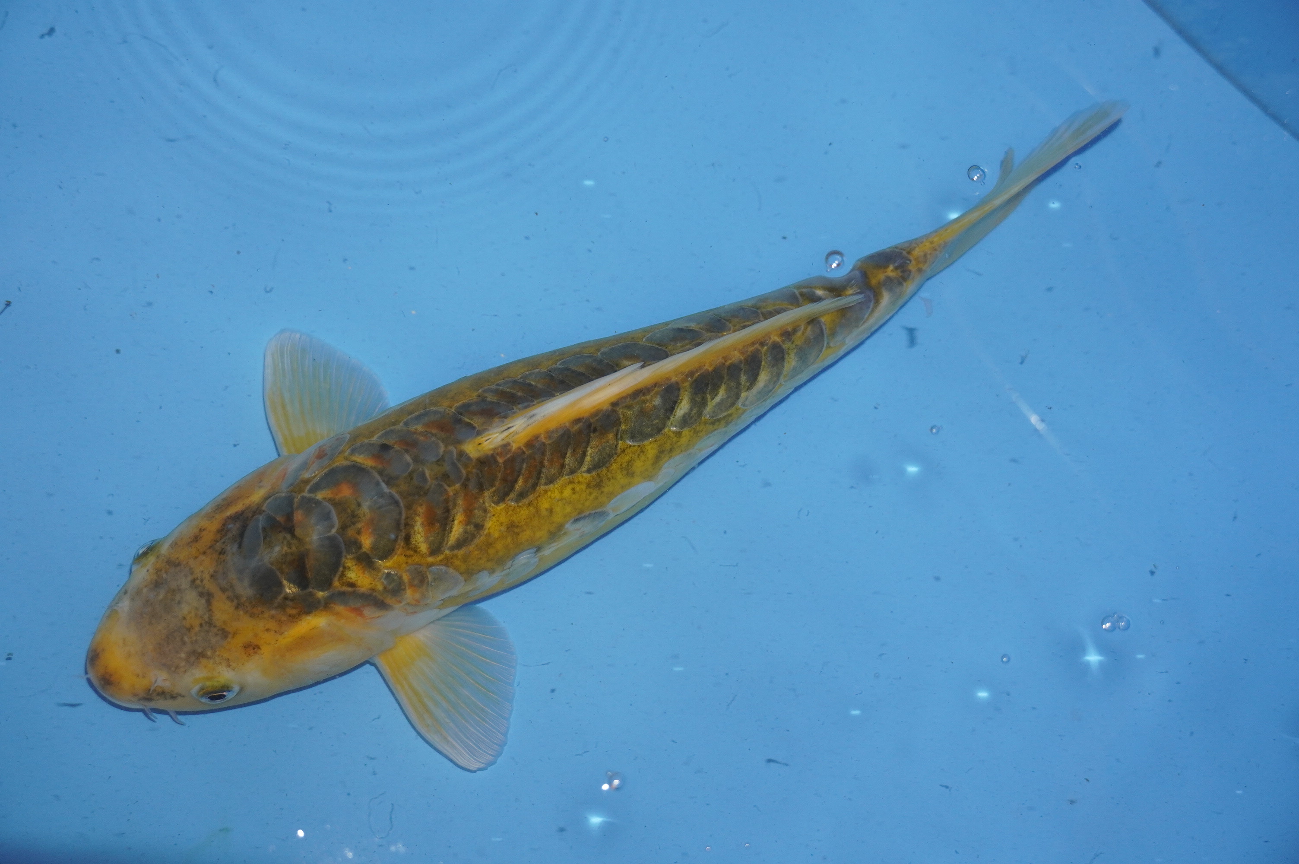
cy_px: 432
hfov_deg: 35.1
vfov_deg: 23.7
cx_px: 650
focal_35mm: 57
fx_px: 2055
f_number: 4.5
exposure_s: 1/160
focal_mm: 38
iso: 1000
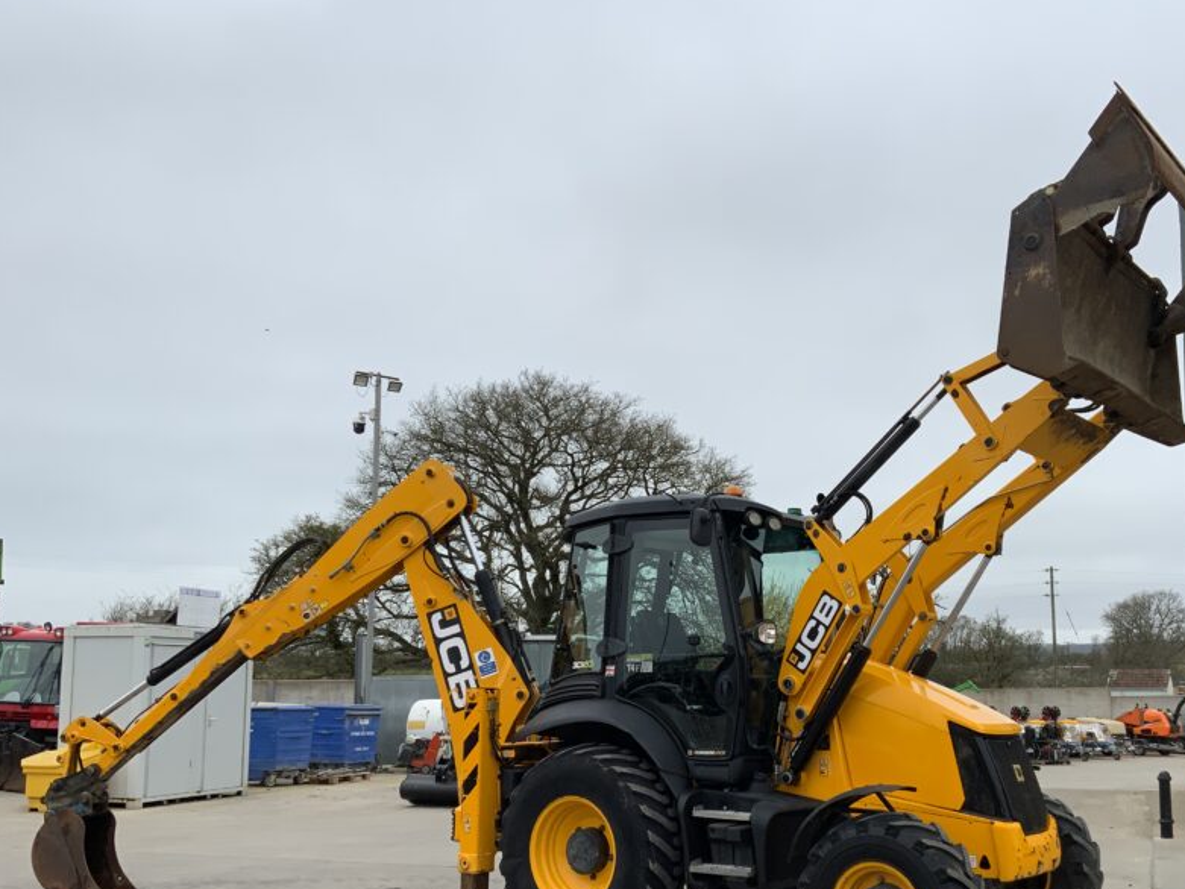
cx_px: 722
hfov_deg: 48.6
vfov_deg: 37.5
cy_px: 548
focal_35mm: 38
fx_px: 1301
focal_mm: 3
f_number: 1.8
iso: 16
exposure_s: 1/406
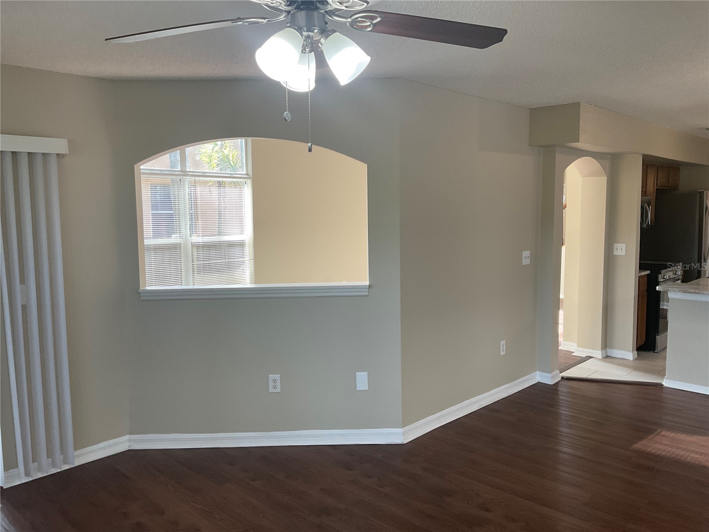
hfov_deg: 61.7
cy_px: 266
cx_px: 354
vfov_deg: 48.2
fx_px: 594
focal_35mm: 29
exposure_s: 1/120
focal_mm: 3
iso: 64
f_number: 1.8
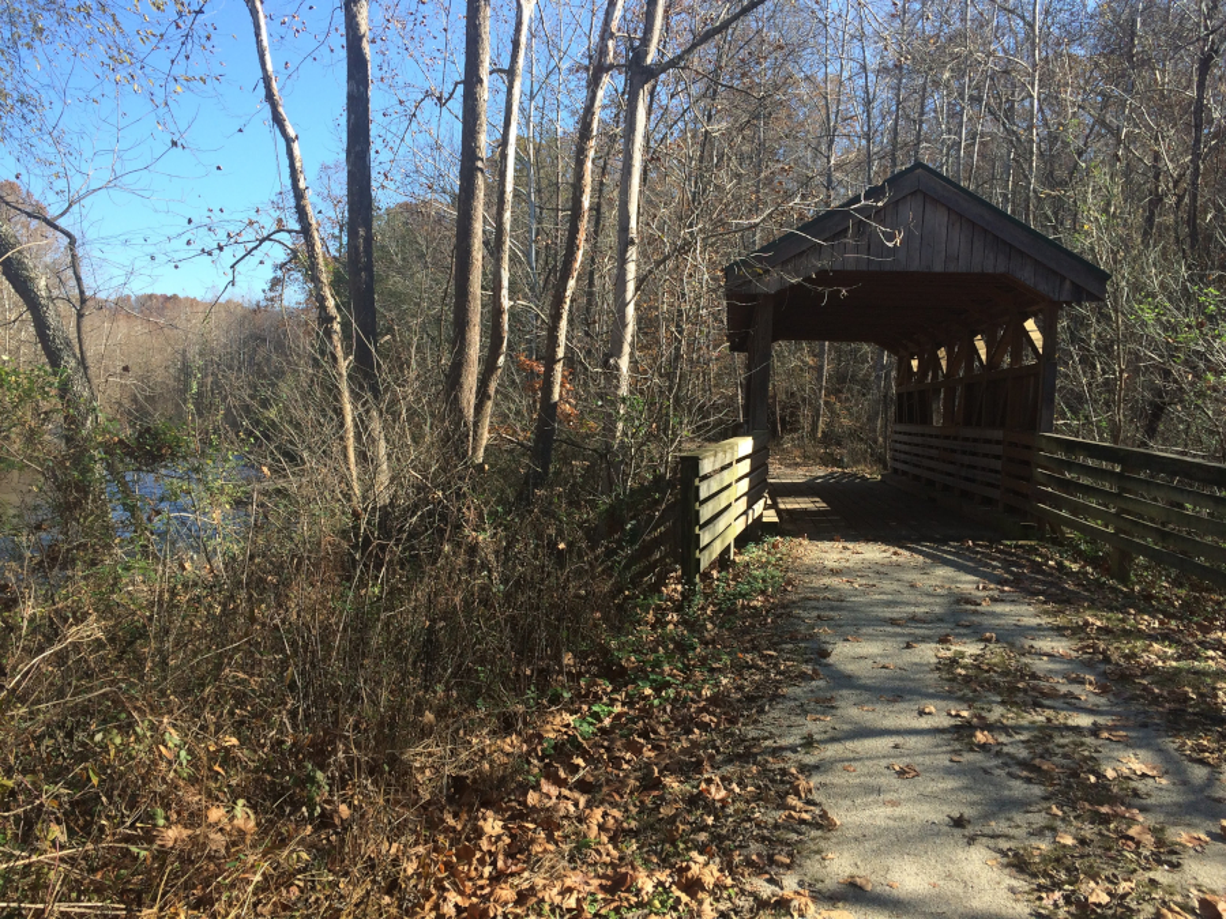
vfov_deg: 48.2
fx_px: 1027
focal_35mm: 29
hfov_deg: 61.7
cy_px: 460
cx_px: 613
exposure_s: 1/695
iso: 32
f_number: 2.2
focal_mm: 4.15
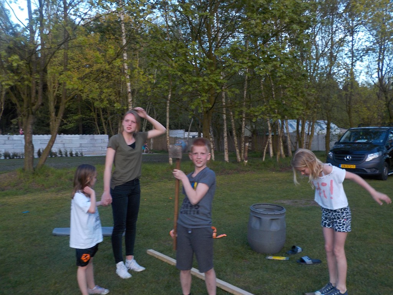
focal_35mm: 30
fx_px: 341
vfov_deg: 46.8
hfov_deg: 60.0
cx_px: 196
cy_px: 148
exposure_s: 1/40
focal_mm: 4.1
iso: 125
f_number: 3.3
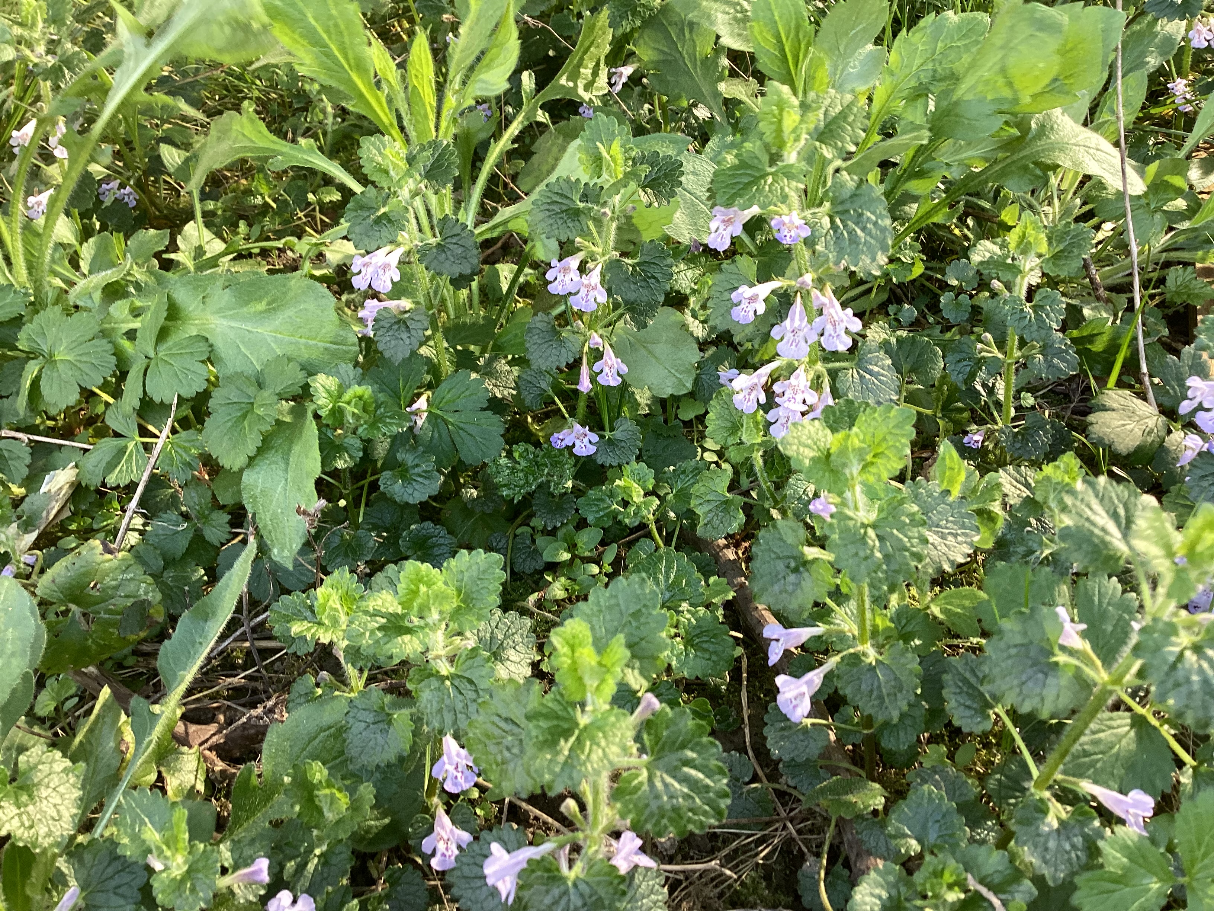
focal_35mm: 31
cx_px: 607
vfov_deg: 45.4
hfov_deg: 58.4
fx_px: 1087
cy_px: 456
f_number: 2.4
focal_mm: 3.3
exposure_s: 1/50
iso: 50
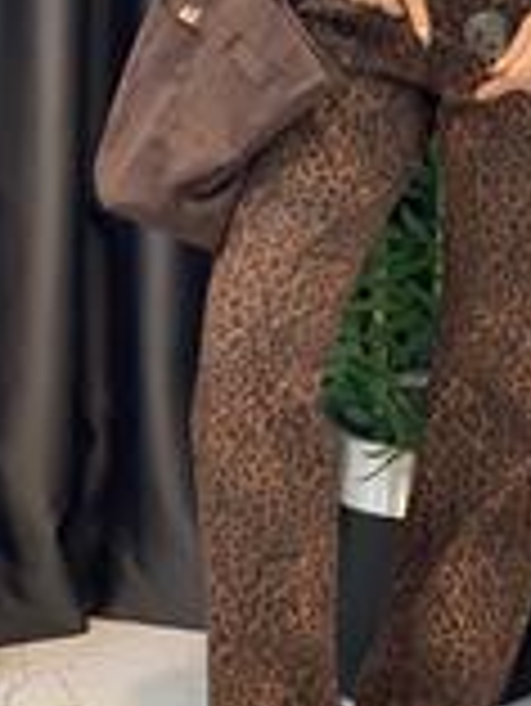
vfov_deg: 14.2
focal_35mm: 137
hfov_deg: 10.7
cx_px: 621
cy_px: 52
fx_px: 2798
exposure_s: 1/100
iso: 125
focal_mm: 6
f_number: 2
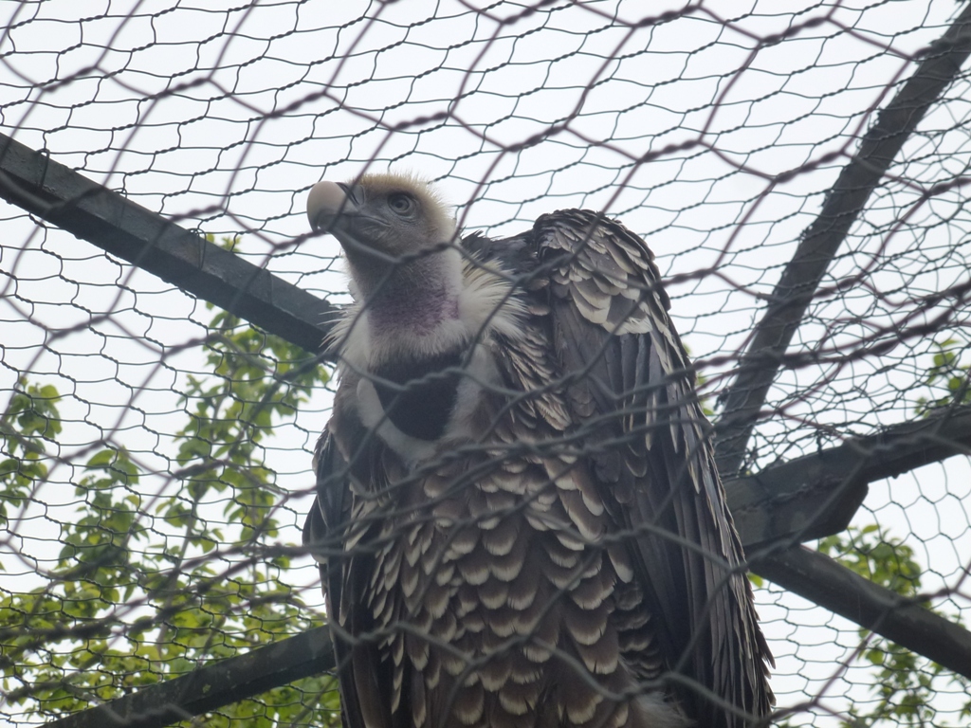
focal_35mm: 155
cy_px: 364
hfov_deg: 12.7
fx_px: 4348
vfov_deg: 9.6
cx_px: 486
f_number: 5.3
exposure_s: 1/160
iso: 160
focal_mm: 27.7
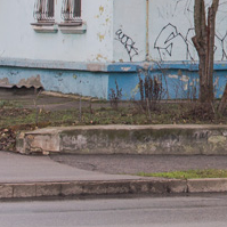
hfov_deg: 6.5
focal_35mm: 256
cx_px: 536
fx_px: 1899
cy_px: -160
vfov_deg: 6.7
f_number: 6.3
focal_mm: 50
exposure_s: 1/160
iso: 400
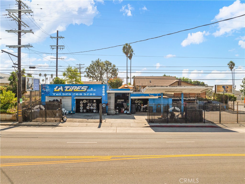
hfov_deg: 71.6
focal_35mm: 24
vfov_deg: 56.7
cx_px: 122
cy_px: 92
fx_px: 170
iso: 100
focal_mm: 12.29
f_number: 4.5
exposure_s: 1/1250
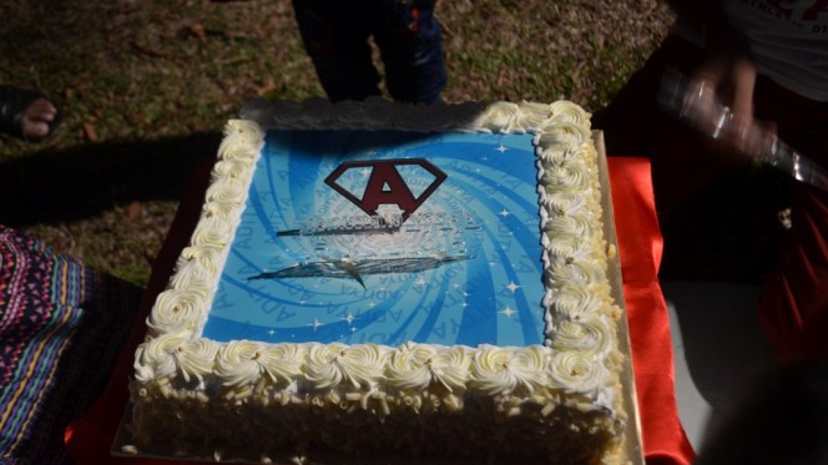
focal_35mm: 39
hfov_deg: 51.6
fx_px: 856
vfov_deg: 30.4
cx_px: 377
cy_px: 224
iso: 800
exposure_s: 1/50
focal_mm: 22
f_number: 3.8
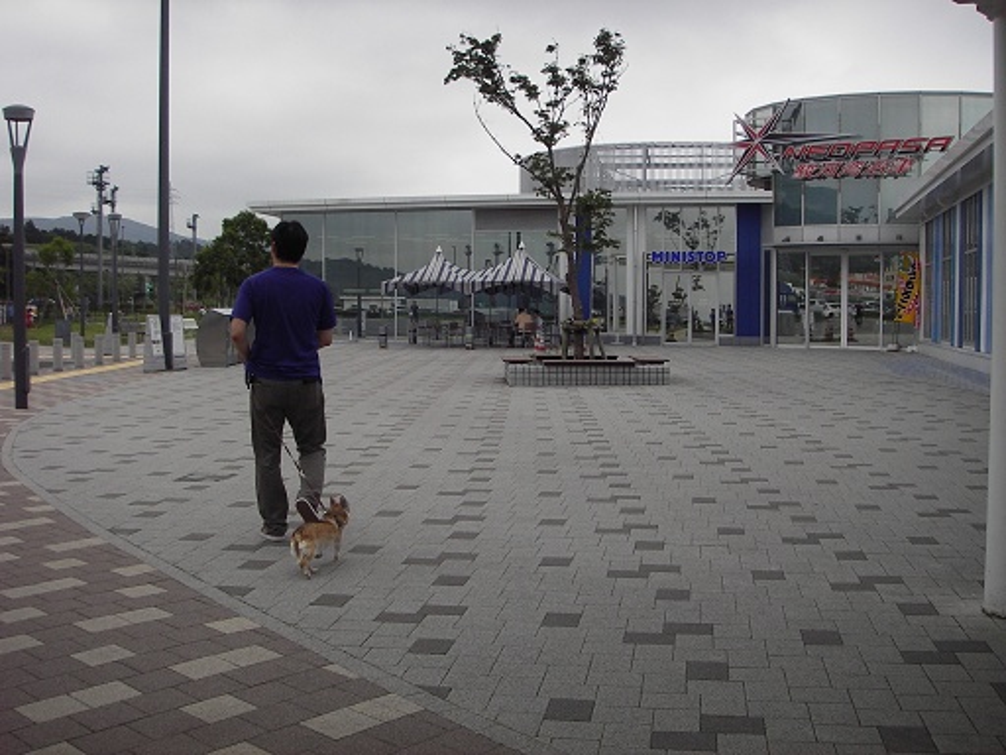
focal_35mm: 38
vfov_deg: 37.7
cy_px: 378
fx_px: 1104
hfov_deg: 49.0
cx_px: 503
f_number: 3.3
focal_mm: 6.3
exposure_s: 1/200
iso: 50
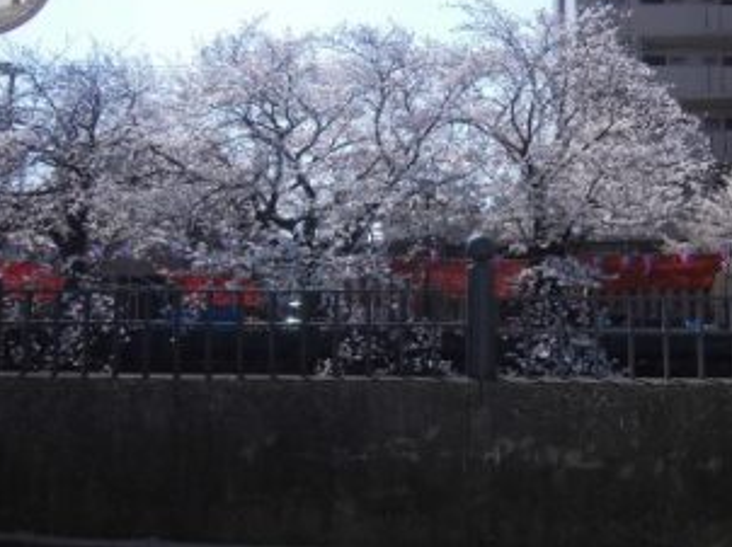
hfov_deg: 45.4
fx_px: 866
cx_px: 459
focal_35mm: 41
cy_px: 214
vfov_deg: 34.9
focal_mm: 5.5
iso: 100
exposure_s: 1/160
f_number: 8.2
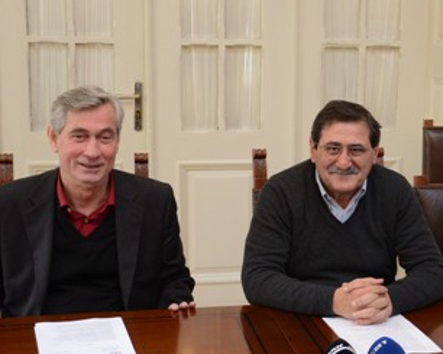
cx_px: 314
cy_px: 189
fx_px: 904
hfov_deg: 27.3
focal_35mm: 69
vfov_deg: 22.2
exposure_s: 1/80
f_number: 4
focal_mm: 25
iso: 1250
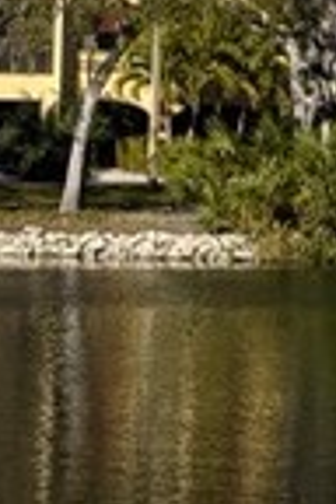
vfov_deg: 8.4
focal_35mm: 240
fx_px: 3360
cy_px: -276
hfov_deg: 5.7
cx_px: 308
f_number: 1.6
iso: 50
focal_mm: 5.96
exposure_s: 1/3937
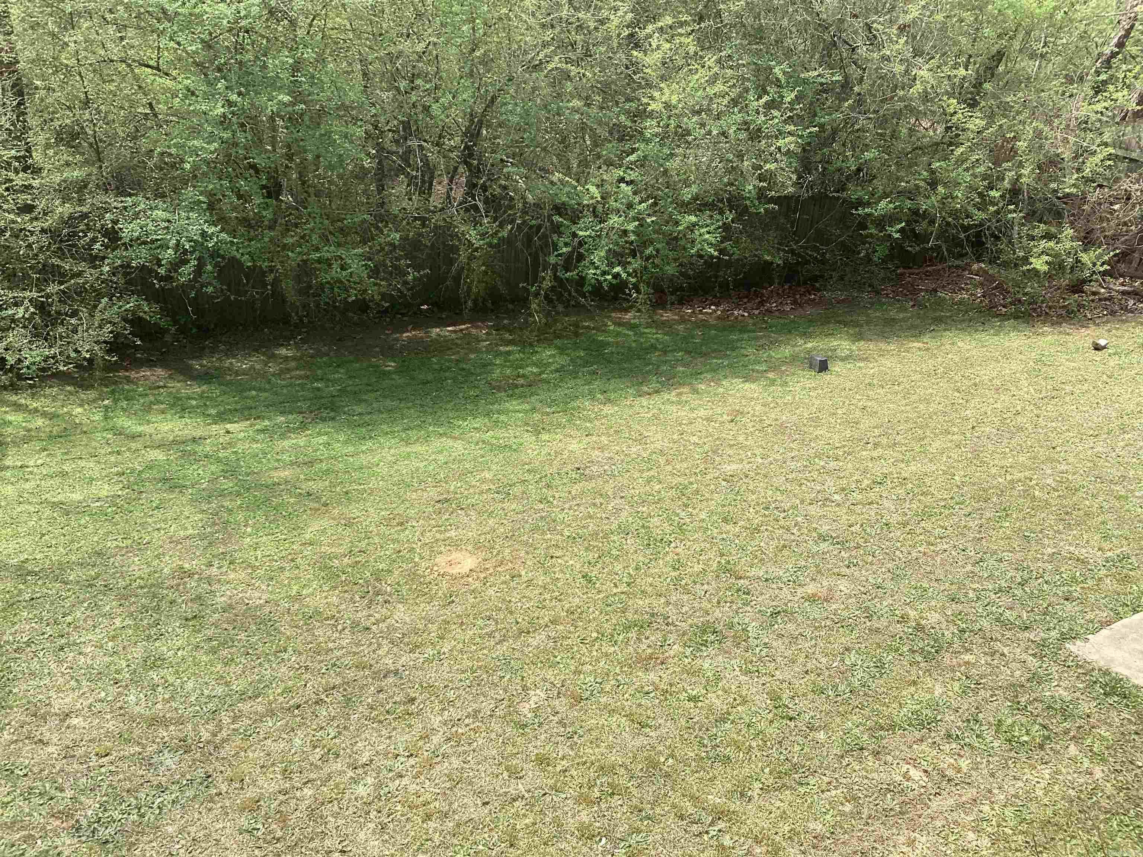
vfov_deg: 45.4
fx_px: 1024
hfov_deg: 58.4
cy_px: 428
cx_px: 572
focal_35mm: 31
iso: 25
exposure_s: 1/445
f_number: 2.4
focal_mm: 3.3
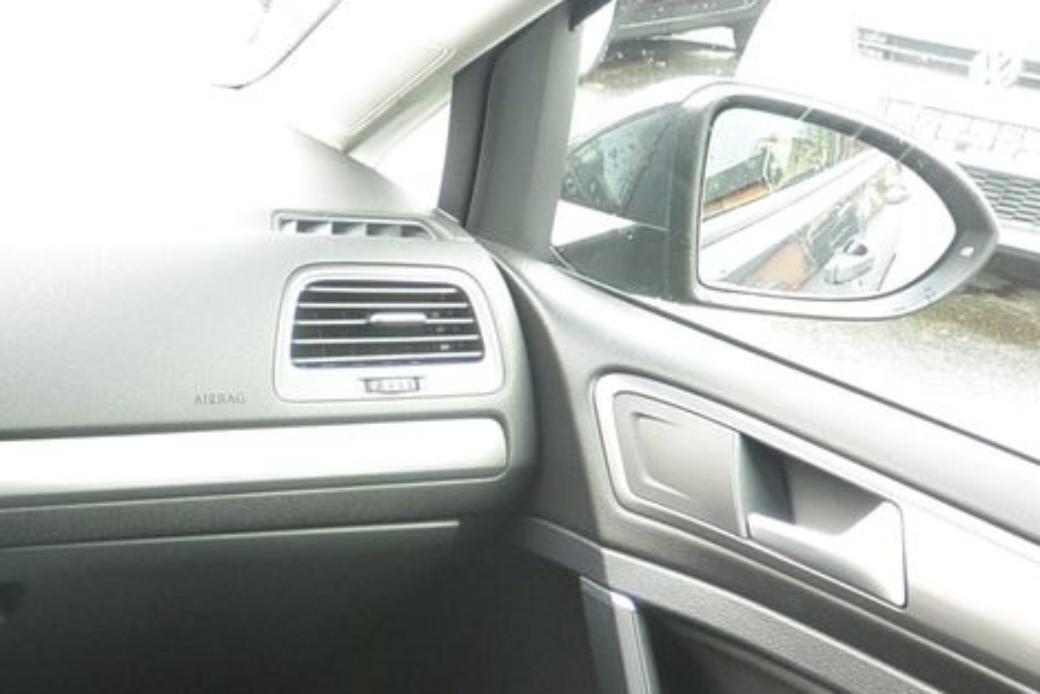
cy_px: 753
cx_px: 33
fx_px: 1705
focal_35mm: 59
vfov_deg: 21.9
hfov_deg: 31.7
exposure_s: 1/60
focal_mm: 10
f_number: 3.5
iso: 640
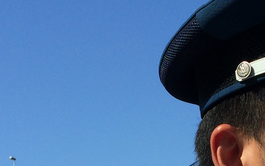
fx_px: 895
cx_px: 224
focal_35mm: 124
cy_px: 273
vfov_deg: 10.1
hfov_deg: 16.7
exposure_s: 1/2160
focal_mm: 4.12
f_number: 2.2
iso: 32
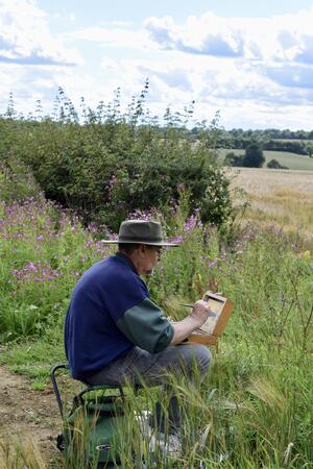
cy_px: 234
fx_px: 1076
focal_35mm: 82
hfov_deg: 16.6
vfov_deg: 24.6
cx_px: 156
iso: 200
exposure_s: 1/320
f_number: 9
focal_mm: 55
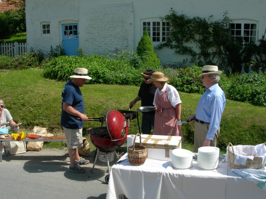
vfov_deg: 37.7
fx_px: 292
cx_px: 133
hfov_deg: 49.0
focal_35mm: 38
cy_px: 100
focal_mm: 7.8
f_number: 4.8
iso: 50
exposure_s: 1/483
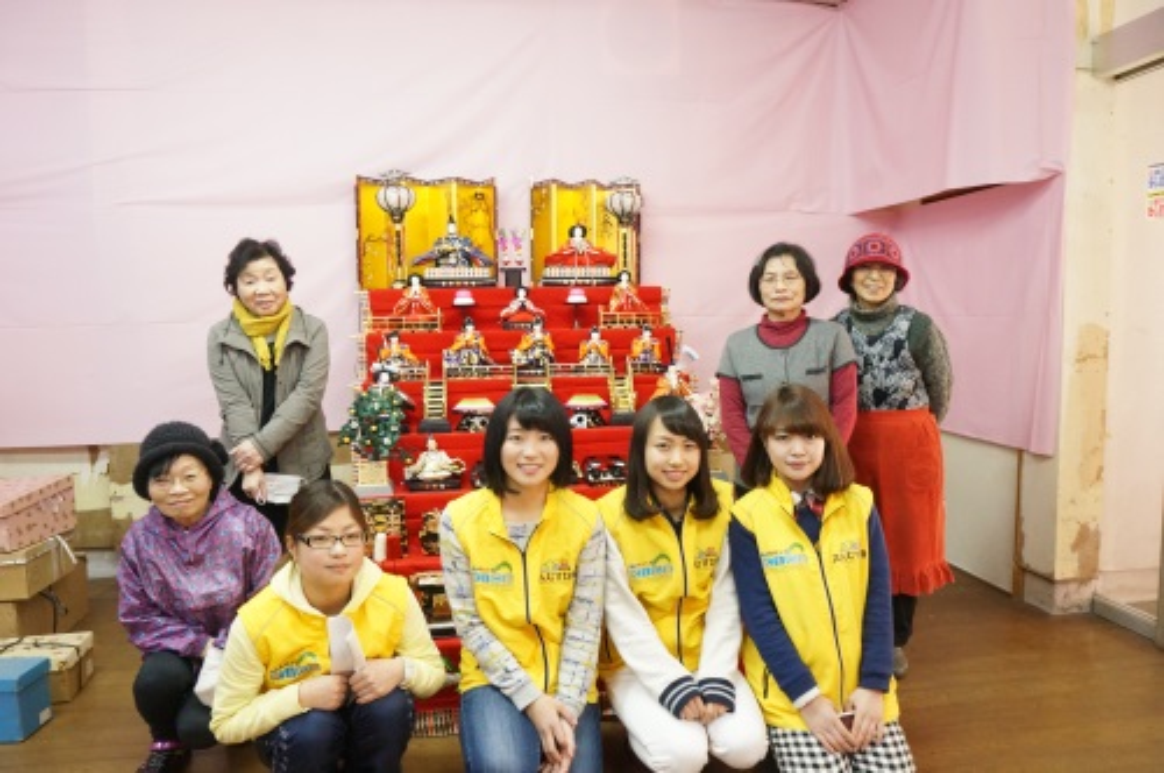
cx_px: 582
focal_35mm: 24
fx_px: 775
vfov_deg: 53.0
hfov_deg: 73.8
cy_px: 386
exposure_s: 1/25
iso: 3200
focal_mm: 16
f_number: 9
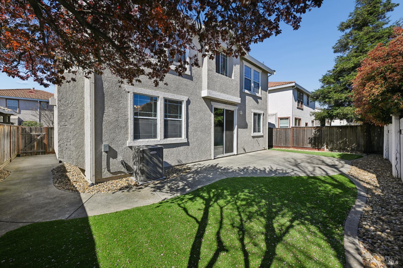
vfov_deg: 81.2
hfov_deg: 104.3
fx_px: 157
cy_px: 134
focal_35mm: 14
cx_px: 202
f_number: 8
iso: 400
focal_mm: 14
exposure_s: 1/1250
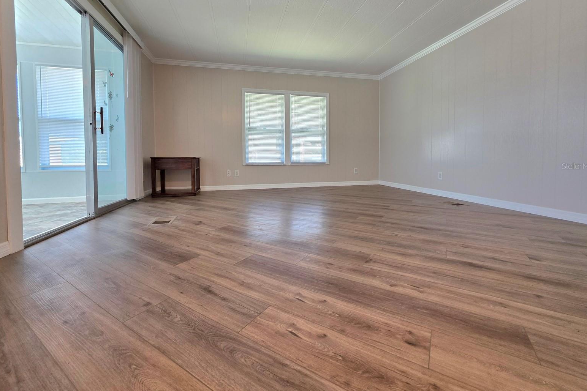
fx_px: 228
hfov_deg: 104.3
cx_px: 294
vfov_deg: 80.7
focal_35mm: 14
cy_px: 166
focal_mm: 2.2
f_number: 1.9
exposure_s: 1/120
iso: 125
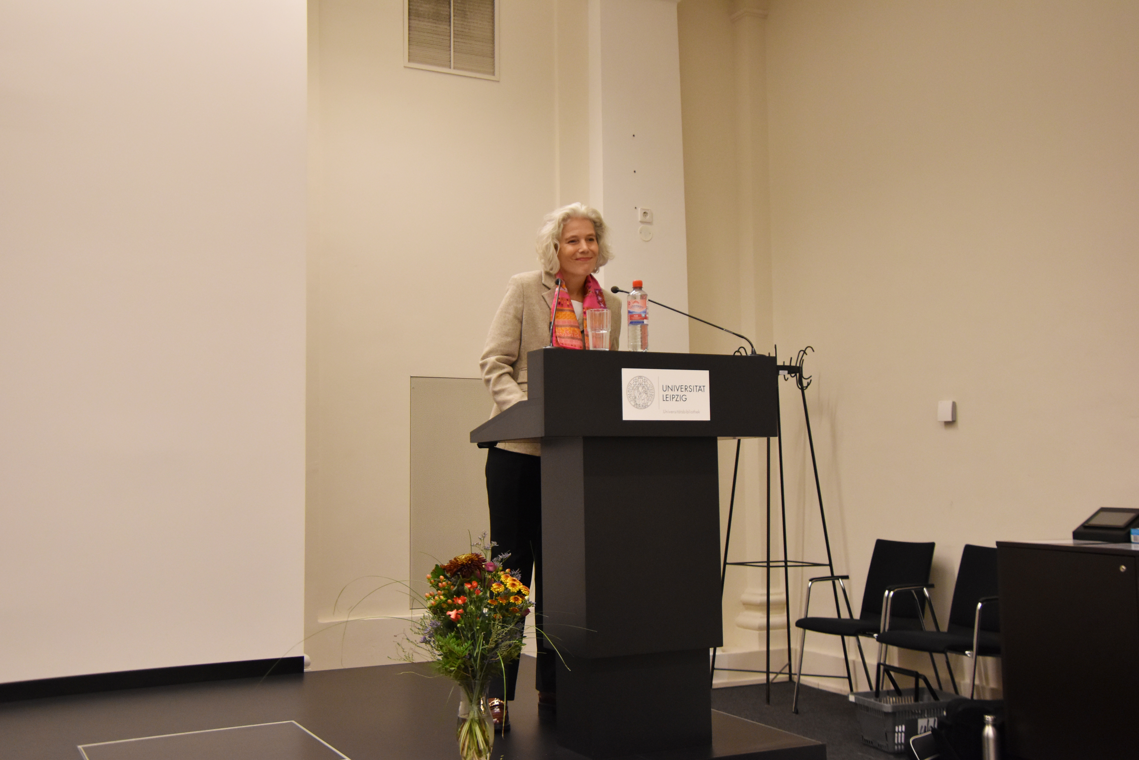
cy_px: 380
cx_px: 570
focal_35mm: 39
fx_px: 1234
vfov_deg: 34.2
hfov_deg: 49.5
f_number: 3.5
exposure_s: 1/60
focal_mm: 26
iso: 1800
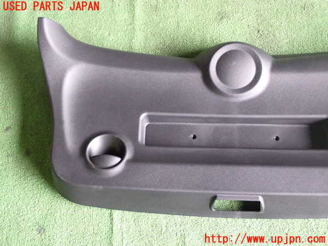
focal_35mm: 50
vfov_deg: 29.1
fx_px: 474
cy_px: 123
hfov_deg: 38.2
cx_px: 164
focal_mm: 9.01
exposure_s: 1/50
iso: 800
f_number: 3.2
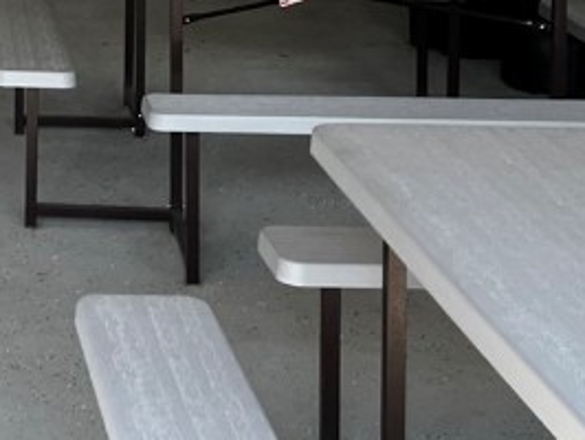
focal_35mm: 100
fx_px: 1691
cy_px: -176
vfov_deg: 14.1
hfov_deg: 18.1
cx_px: -218
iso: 50
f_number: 1.6
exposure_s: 1/122
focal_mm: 5.1
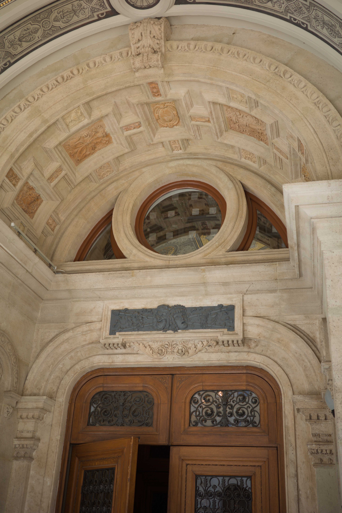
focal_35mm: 40
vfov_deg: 48.5
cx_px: 171
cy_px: 256
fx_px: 570
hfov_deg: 33.4
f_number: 2.8
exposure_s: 1/200
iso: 100
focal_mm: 26
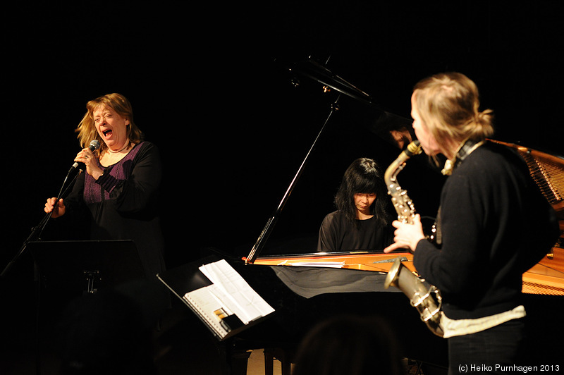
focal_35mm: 78
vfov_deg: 17.5
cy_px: 188
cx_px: 282
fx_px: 1221
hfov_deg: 26.0
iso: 6400
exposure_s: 1/100
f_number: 4
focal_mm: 78
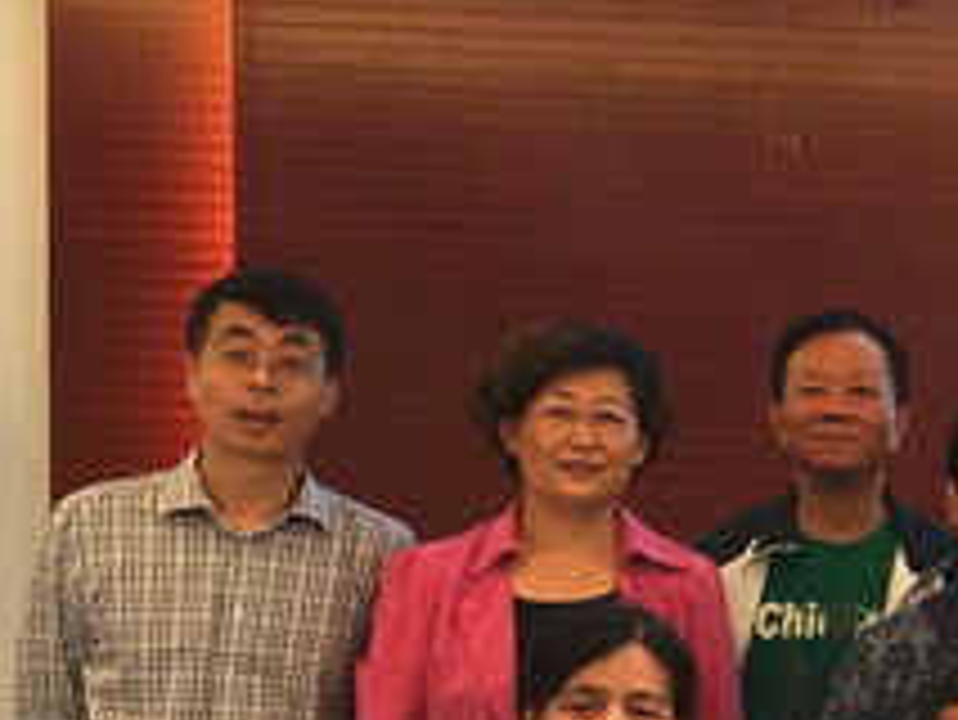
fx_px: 3018
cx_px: 1651
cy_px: 765
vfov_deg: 13.4
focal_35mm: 109
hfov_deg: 15.7
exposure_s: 1/30
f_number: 2.2
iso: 32
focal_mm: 4.15
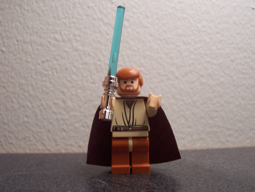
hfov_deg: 50.1
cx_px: 128
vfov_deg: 38.7
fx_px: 273
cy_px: 96
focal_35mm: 37
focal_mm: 5.6
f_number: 2.8
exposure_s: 1/30
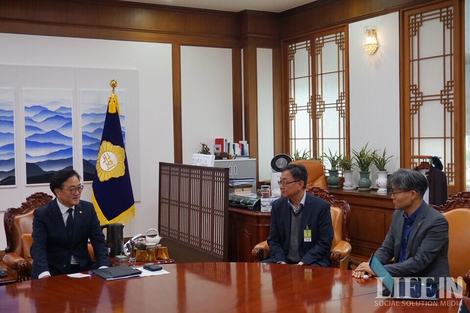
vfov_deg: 28.9
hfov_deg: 42.3
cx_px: 235
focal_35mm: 46
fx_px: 607
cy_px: 156
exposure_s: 1/160
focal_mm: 31
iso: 1250
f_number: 5
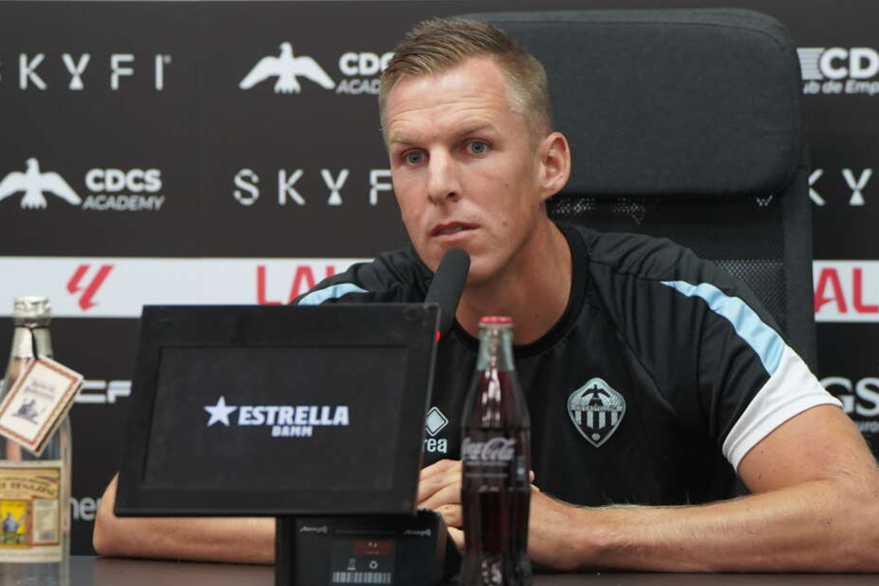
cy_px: 297
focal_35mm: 248
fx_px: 6057
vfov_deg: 5.5
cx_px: 411
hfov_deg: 8.3
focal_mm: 144
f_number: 4
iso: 2000
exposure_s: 1/250
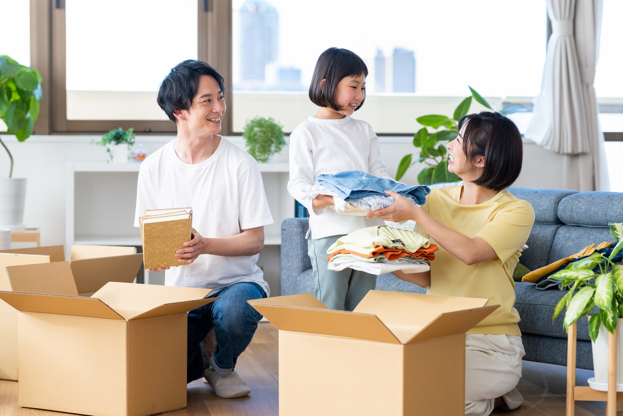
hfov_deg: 23.9
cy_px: 208
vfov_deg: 16.1
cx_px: 312
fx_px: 1471
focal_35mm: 85
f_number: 2.8
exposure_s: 1/500
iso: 320
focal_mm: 85
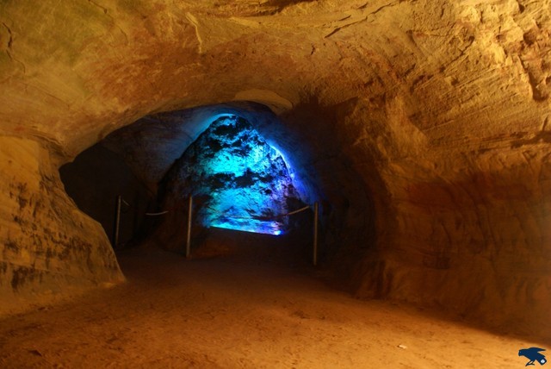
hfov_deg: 61.9
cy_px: 184
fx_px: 460
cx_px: 276
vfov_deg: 43.7
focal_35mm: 30
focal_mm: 20
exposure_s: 1/3
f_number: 4
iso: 400
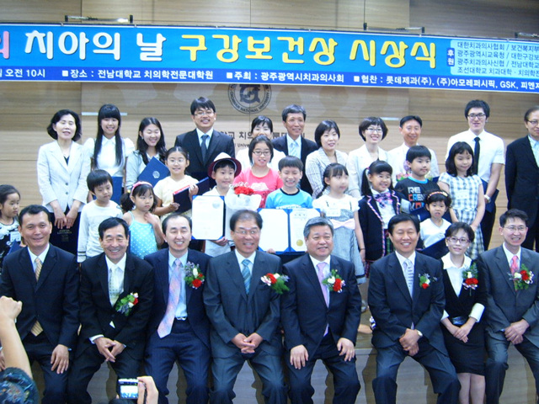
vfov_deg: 38.7
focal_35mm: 37
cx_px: 270
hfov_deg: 50.1
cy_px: 202
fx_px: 576
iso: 141
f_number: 2.9
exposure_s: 1/6
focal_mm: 6.2
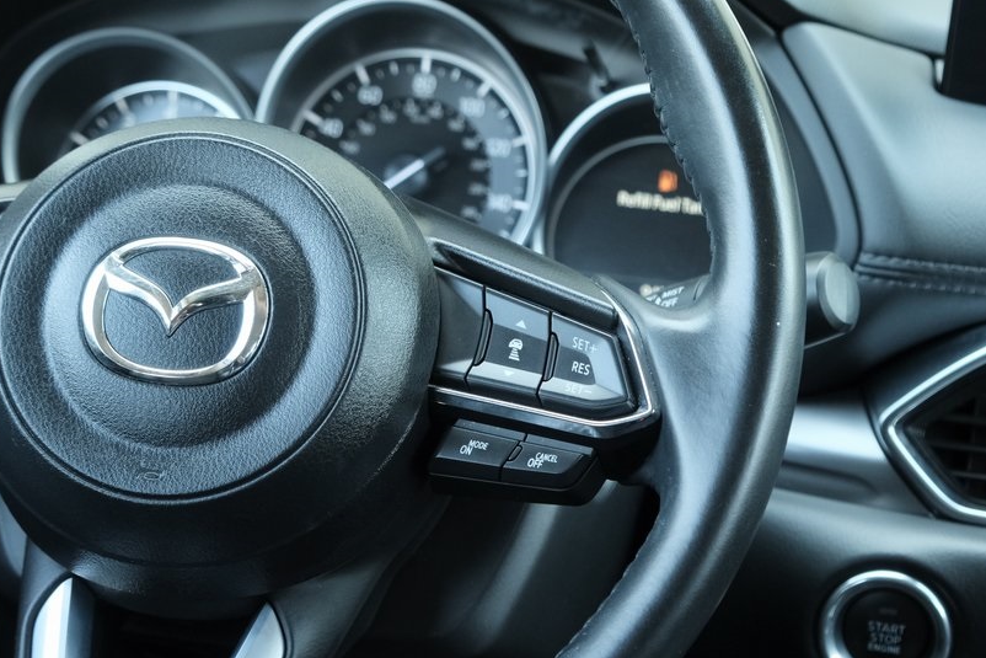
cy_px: 390
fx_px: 2657
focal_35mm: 97
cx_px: 513
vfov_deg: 14.1
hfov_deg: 21.0
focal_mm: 50.5
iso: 2500
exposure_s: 1/125
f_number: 5
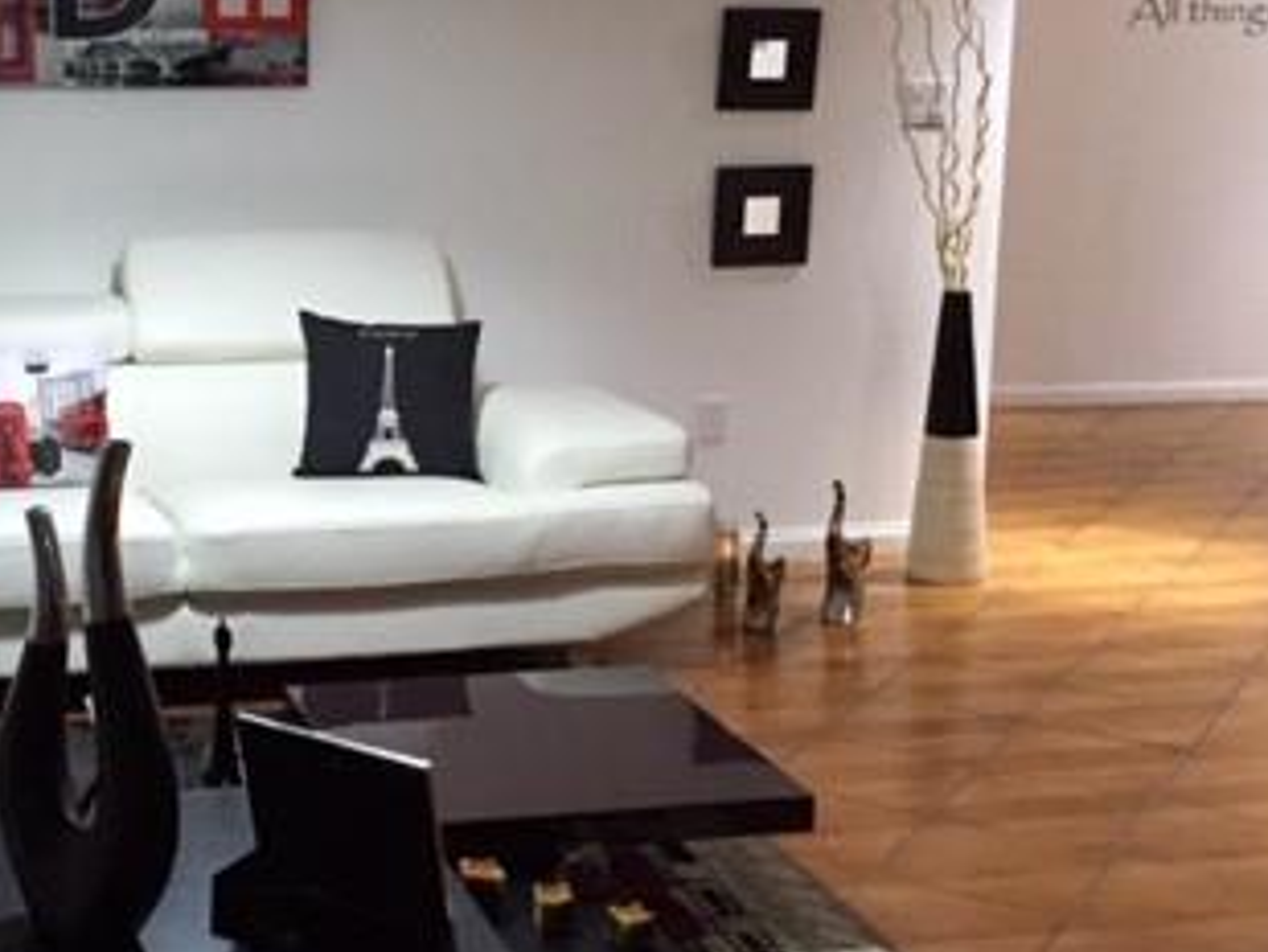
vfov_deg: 24.4
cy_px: 382
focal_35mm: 60
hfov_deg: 31.4
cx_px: 254
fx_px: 2199
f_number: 2.2
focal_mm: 4.15
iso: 250
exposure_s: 1/30
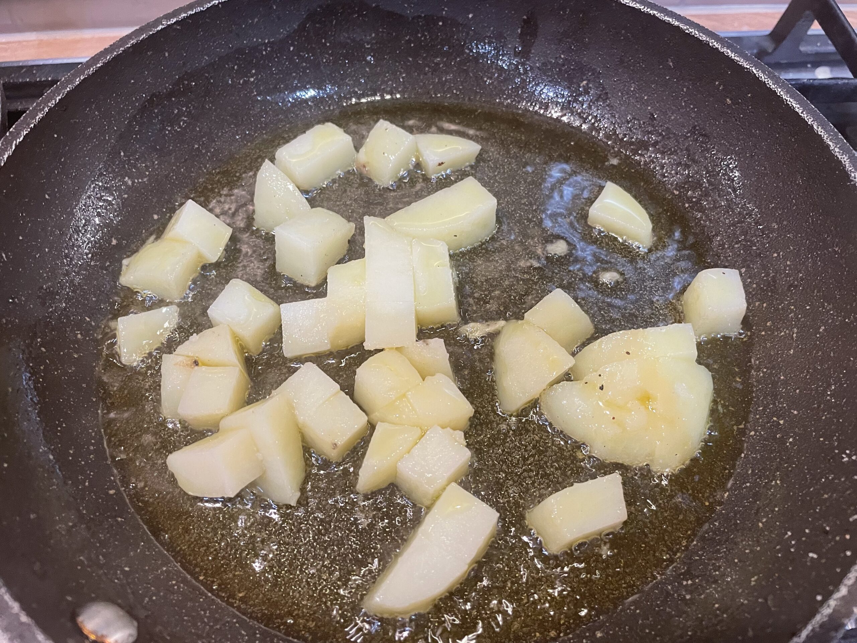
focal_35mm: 26
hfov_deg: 67.3
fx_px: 644
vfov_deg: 53.1
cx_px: 428
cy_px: 322
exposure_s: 1/50
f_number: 1.6
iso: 200
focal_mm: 4.2
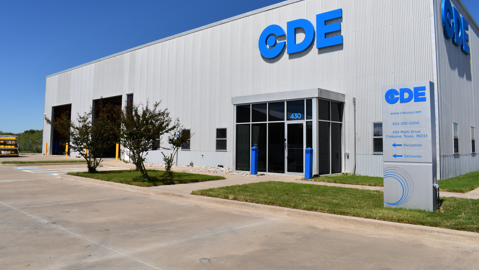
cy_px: 116
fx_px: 368
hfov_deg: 66.1
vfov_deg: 40.1
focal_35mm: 29
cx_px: 244
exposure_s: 1/400
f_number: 10
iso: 100
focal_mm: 18
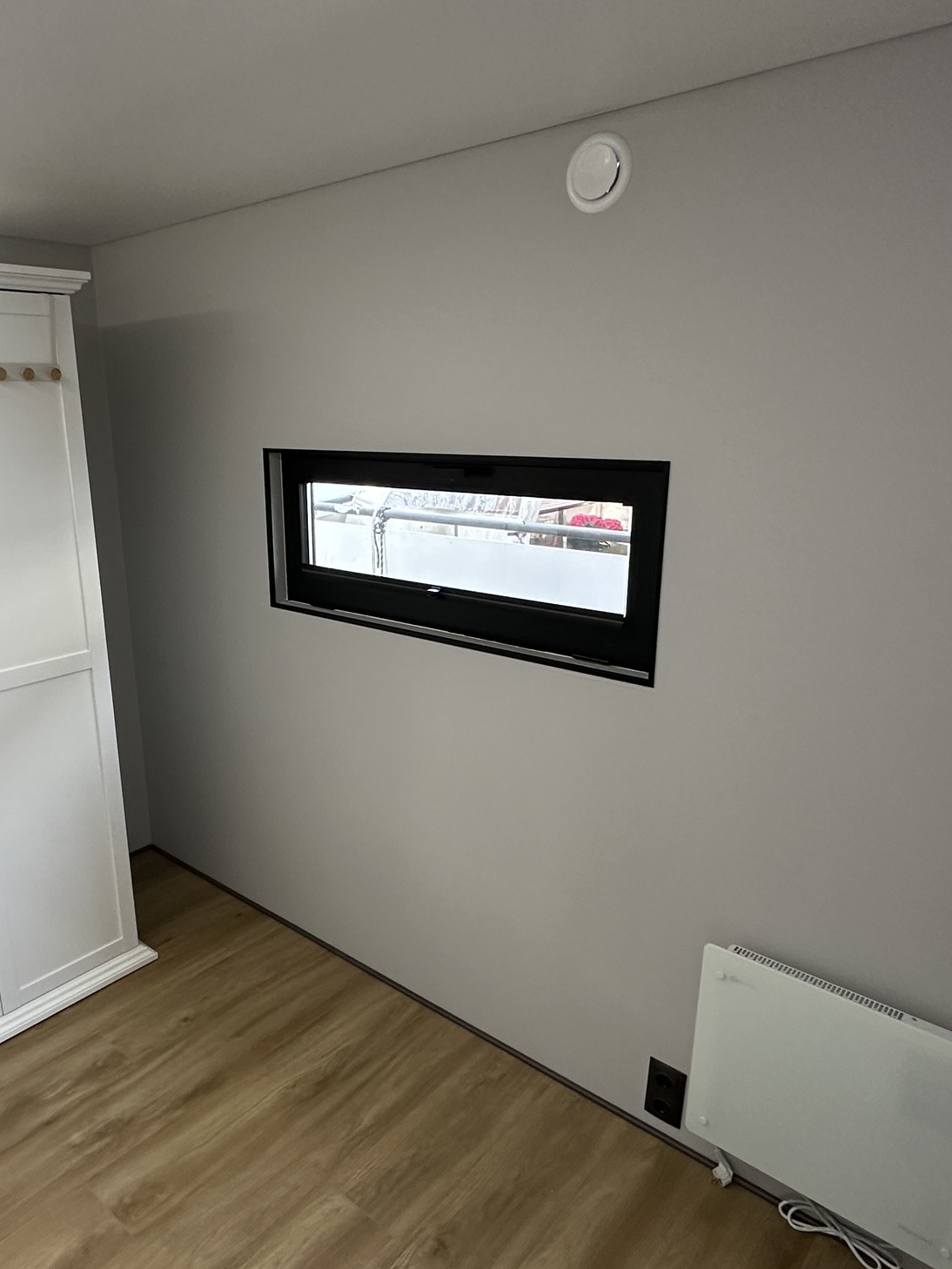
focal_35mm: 24
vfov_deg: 71.6
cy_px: 657
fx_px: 880
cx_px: 369
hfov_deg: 56.3
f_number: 2.2
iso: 250
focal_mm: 2.22
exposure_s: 1/100
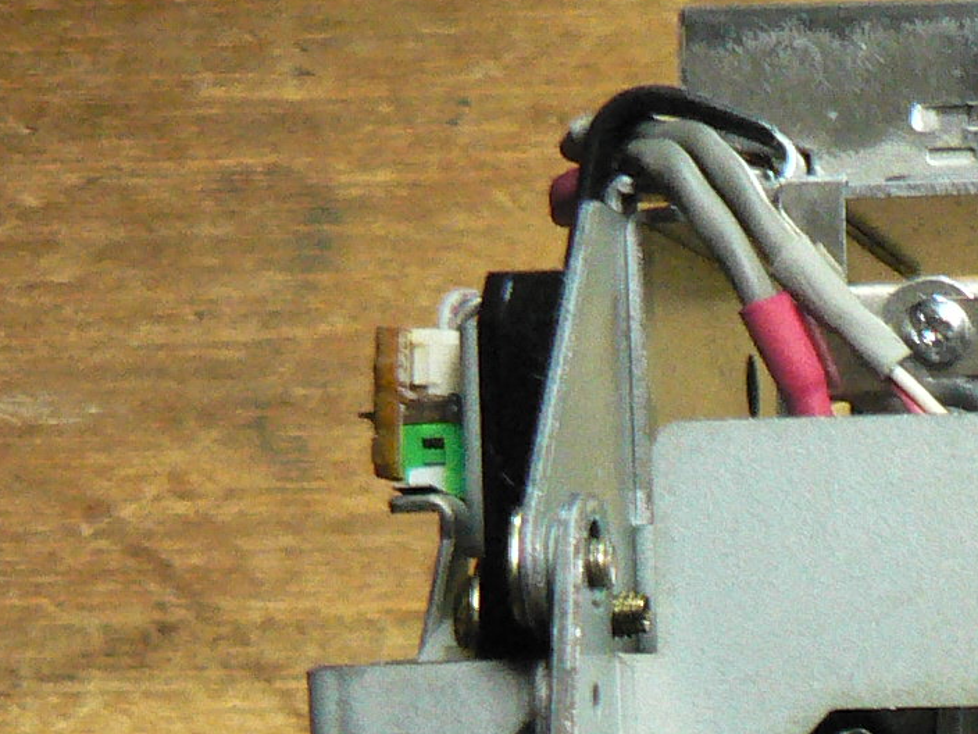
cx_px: 1548
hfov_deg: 13.9
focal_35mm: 131
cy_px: 1247
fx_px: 3701
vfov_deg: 10.7
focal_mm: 6
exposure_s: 1/30
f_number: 2.8
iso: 400
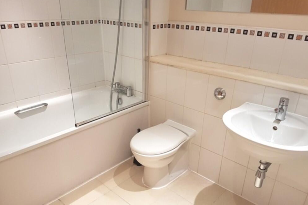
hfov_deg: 65.5
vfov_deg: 46.4
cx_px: 154
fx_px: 239
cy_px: 110
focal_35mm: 28
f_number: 1.7
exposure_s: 1/50
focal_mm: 4.2
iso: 125
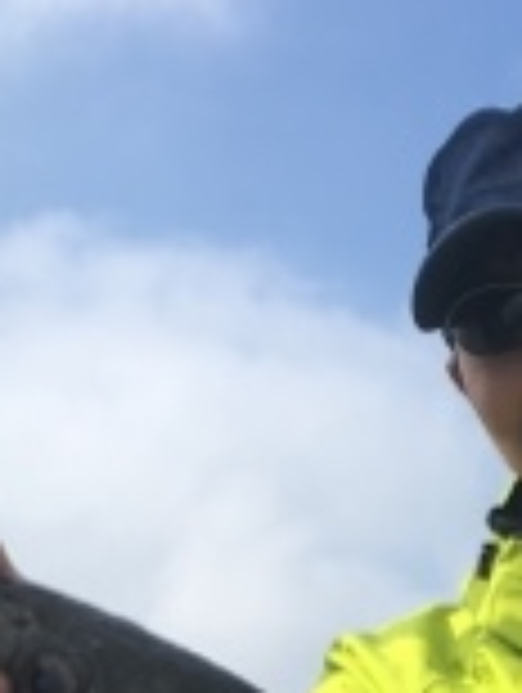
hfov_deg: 15.1
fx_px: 1885
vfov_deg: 19.1
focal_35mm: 94
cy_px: 932
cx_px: 664
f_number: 2.2
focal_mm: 4.15
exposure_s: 1/1304
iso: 25
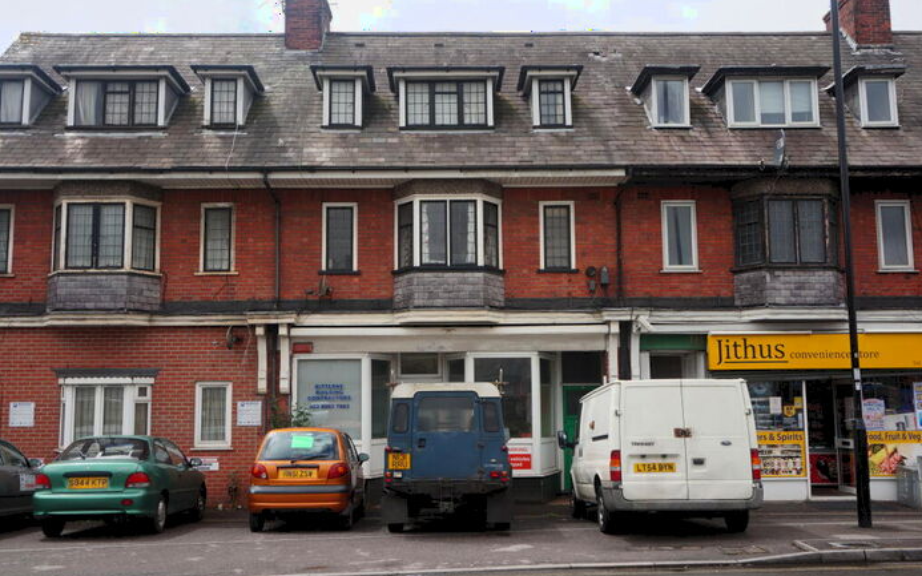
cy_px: 299
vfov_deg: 35.8
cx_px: 464
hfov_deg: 54.6
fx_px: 892
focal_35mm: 36
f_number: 13
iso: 100
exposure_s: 1/80
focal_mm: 23
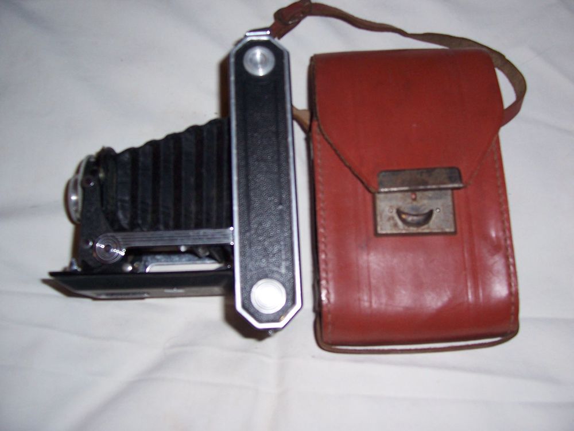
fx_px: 564
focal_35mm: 34
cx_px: 287
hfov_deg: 54.0
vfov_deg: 41.8
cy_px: 216
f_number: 2.7
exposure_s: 1/60
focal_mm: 5.6
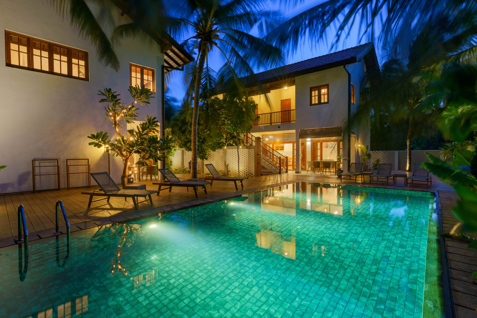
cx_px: 238
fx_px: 225
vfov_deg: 70.5
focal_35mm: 17
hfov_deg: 93.3
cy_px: 159
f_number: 8
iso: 200
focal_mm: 17
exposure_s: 15
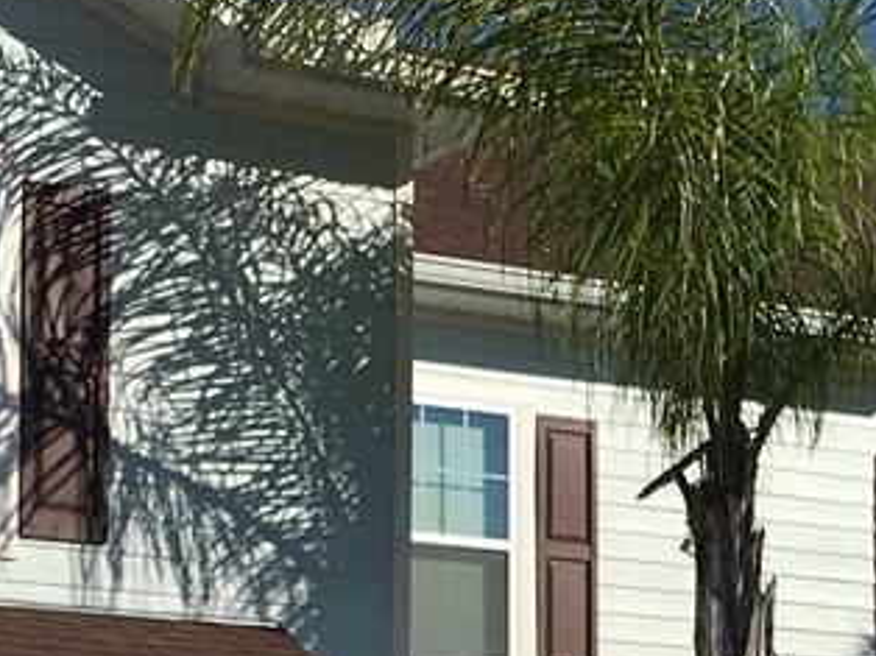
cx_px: 929
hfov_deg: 13.1
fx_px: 3742
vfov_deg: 9.9
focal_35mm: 148
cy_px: 784
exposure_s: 1/3344
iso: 25
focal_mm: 4.15
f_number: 2.2
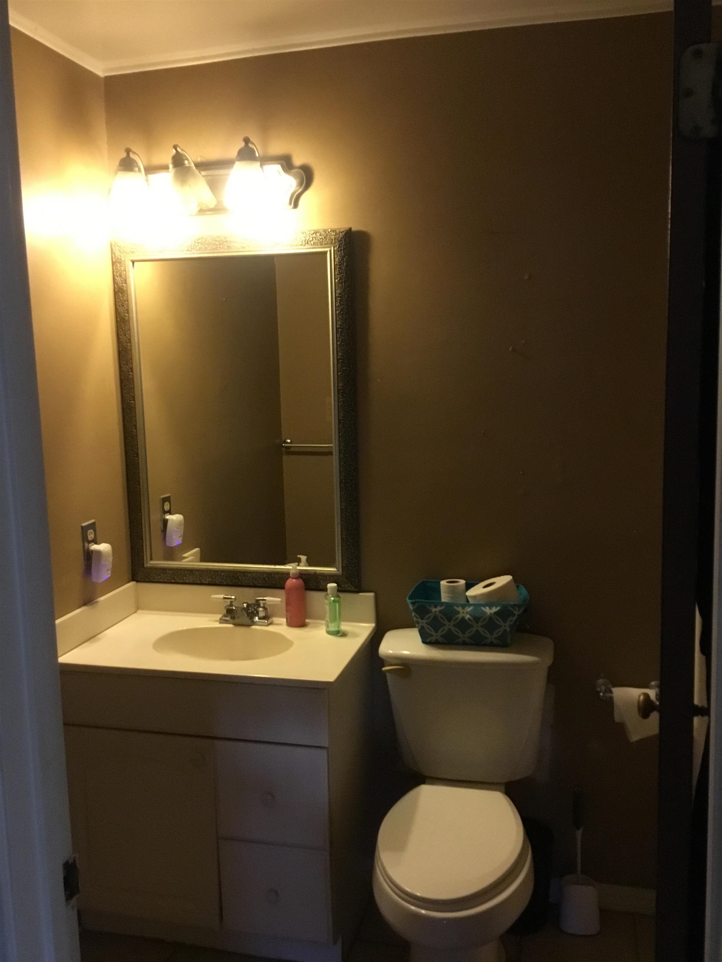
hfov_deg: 45.4
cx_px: 361
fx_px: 862
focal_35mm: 31
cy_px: 481
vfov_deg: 58.4
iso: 250
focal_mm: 3.3
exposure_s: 1/15
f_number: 2.4
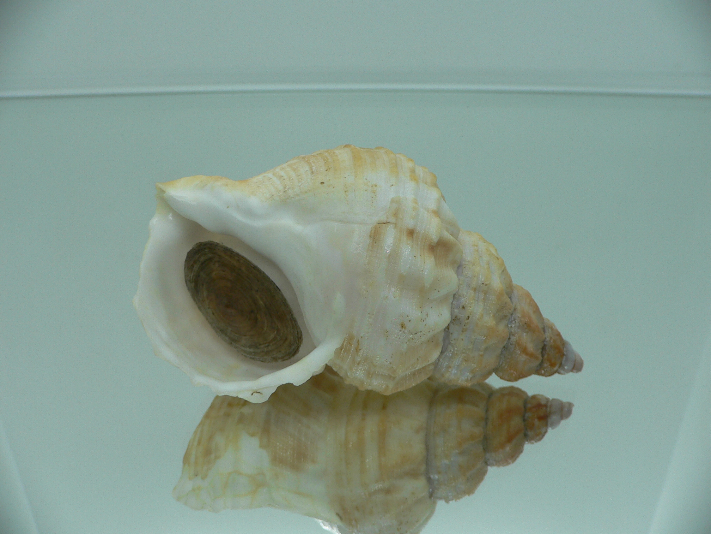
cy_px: 267
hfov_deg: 52.6
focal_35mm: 35
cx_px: 356
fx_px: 719
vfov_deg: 40.7
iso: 80
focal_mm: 4.6
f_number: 2.8
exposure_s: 1/60
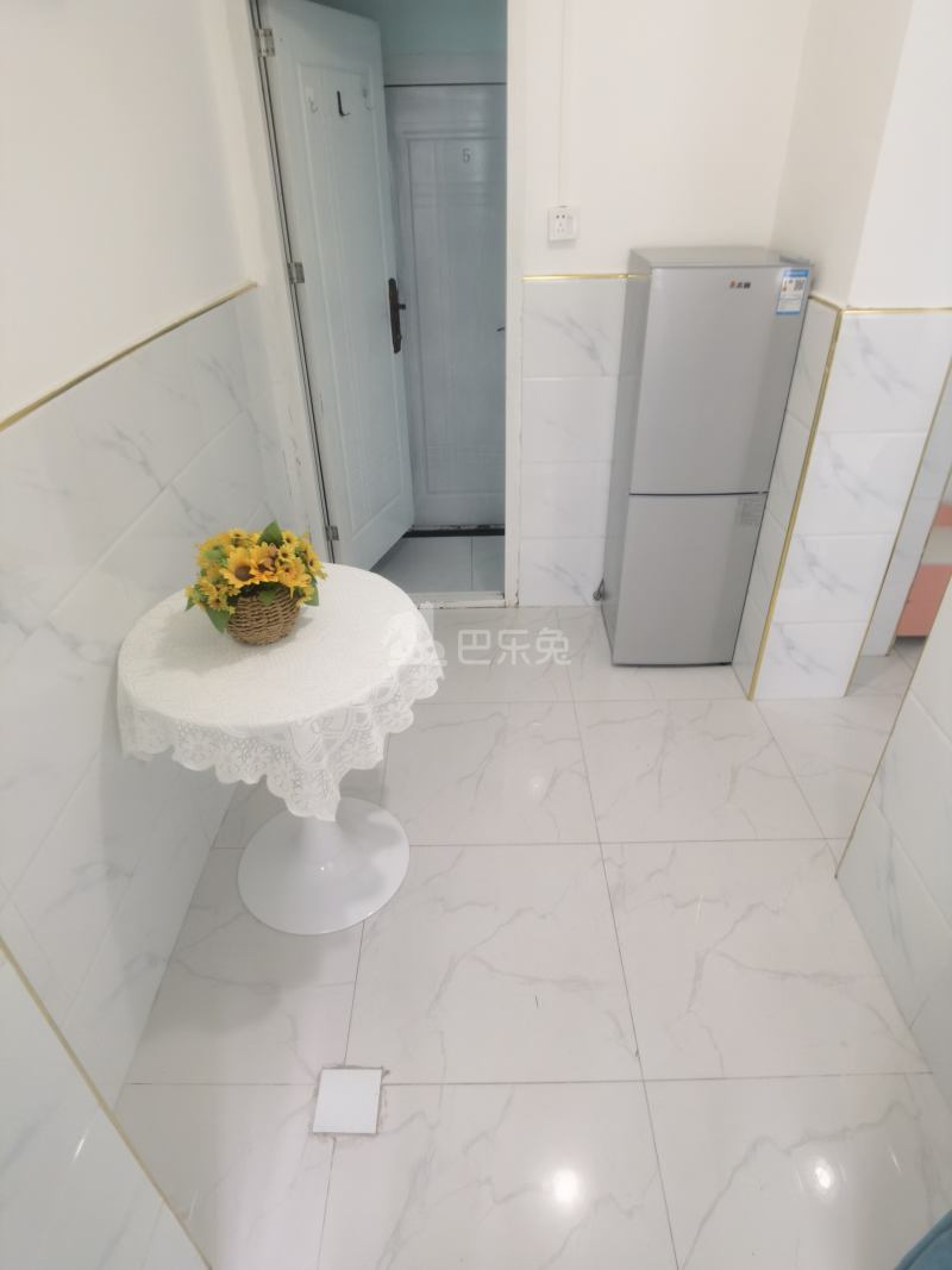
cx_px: 476
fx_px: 660
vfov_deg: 87.8
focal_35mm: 18
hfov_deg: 71.6
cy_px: 635
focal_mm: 4.4
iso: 400
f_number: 1.8
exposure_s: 1/50
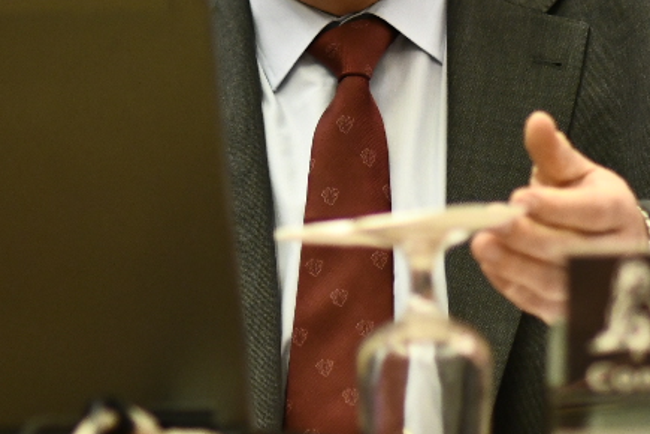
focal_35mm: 391
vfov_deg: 3.5
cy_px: -96
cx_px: 362
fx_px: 7059
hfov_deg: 5.3
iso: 2000
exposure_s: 1/800
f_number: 2.2
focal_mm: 105
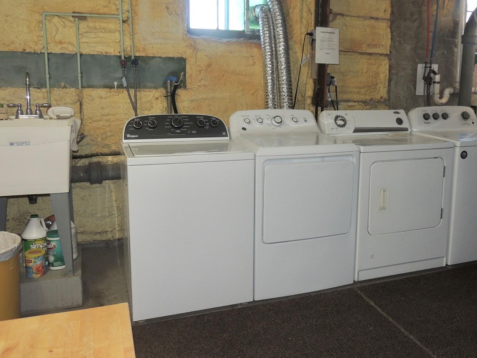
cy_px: 147
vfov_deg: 44.0
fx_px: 441
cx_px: 298
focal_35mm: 32
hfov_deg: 56.2
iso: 200
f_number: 3
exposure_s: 1/30
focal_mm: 4.3
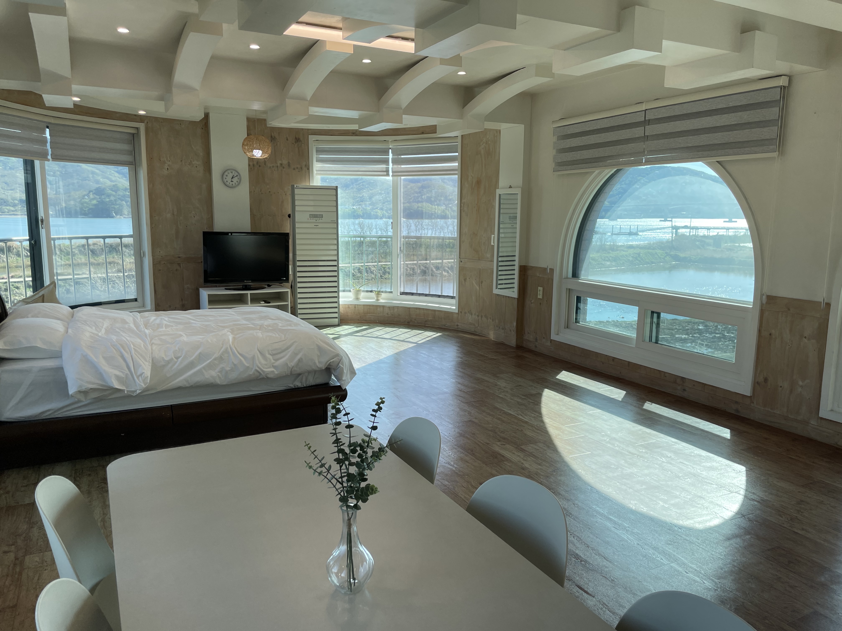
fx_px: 632
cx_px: 421
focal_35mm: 26
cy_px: 316
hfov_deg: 67.3
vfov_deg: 53.1
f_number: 1.6
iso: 32
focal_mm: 4.2
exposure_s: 1/600
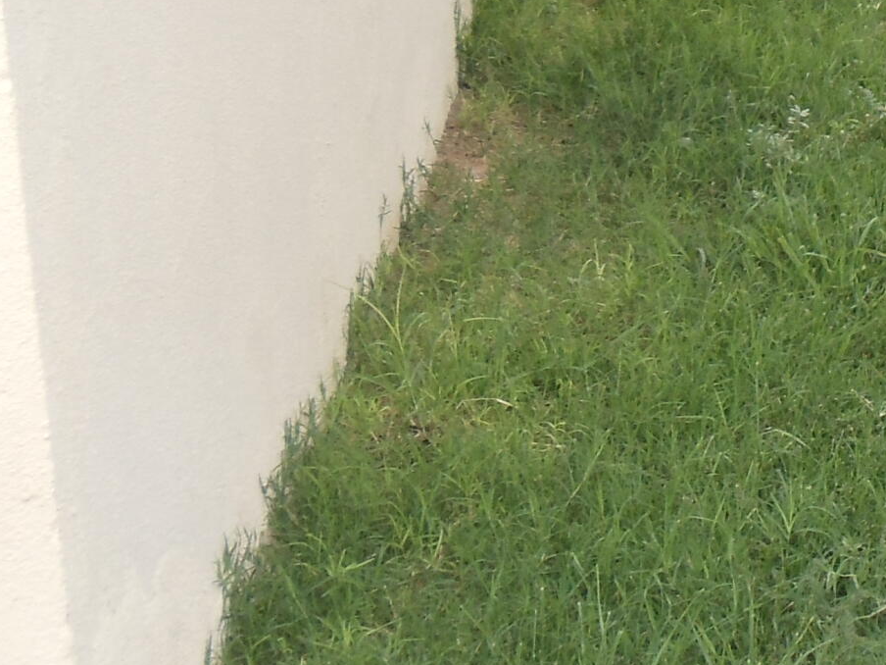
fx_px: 3737
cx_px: 962
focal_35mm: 146
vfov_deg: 9.9
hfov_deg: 13.3
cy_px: -229
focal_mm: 6
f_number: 3.5
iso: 100
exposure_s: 1/200
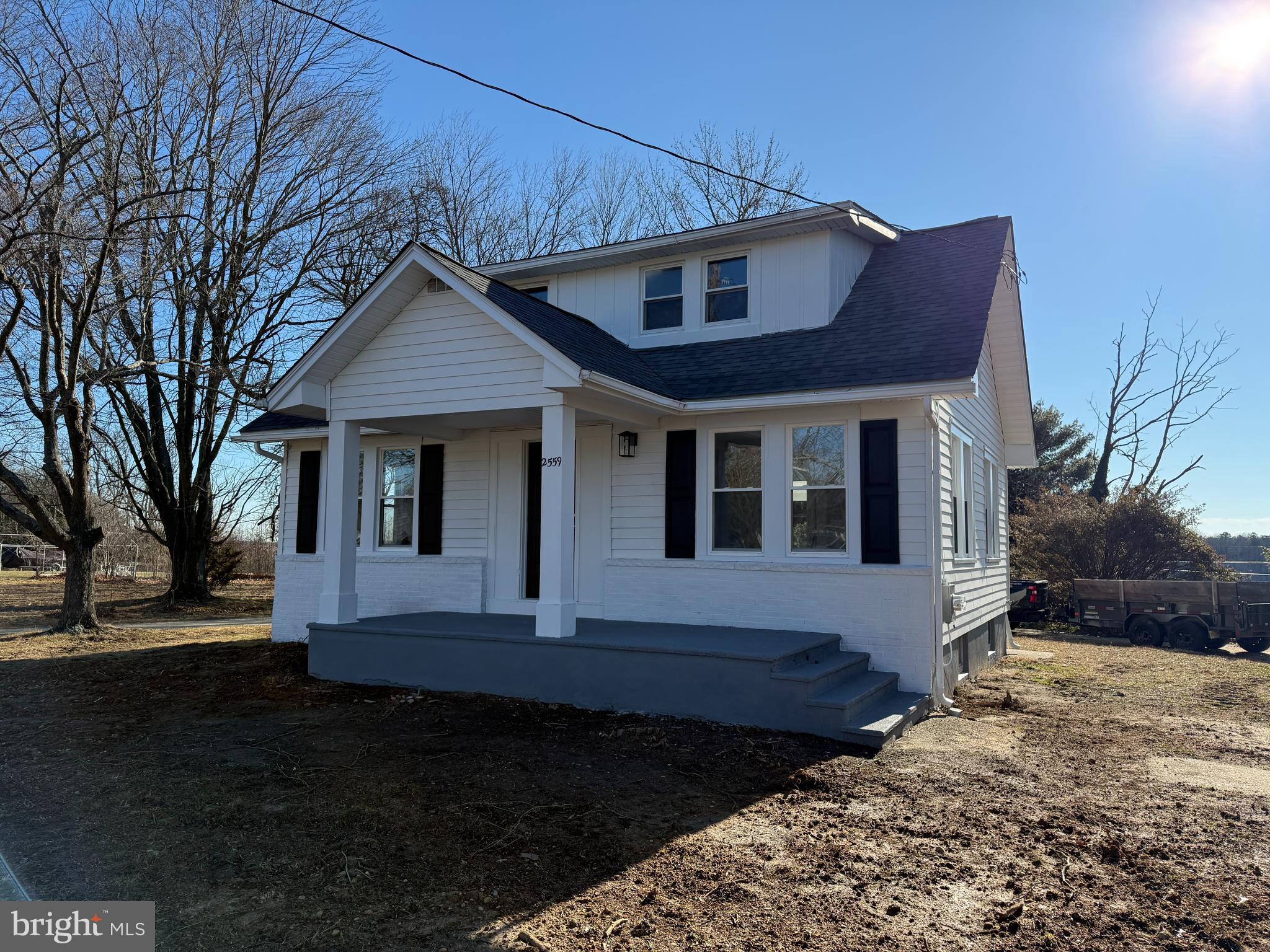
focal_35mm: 24
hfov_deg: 71.6
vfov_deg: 56.8
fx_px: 881
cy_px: 476
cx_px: 635
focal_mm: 6.76
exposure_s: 1/4405
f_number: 1.78
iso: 100
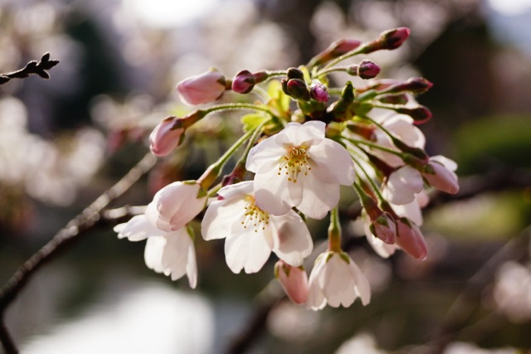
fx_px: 1217
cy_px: 177
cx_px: 266
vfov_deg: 16.6
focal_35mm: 82
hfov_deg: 24.6
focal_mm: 55
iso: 400
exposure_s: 1/1000
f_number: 5.6
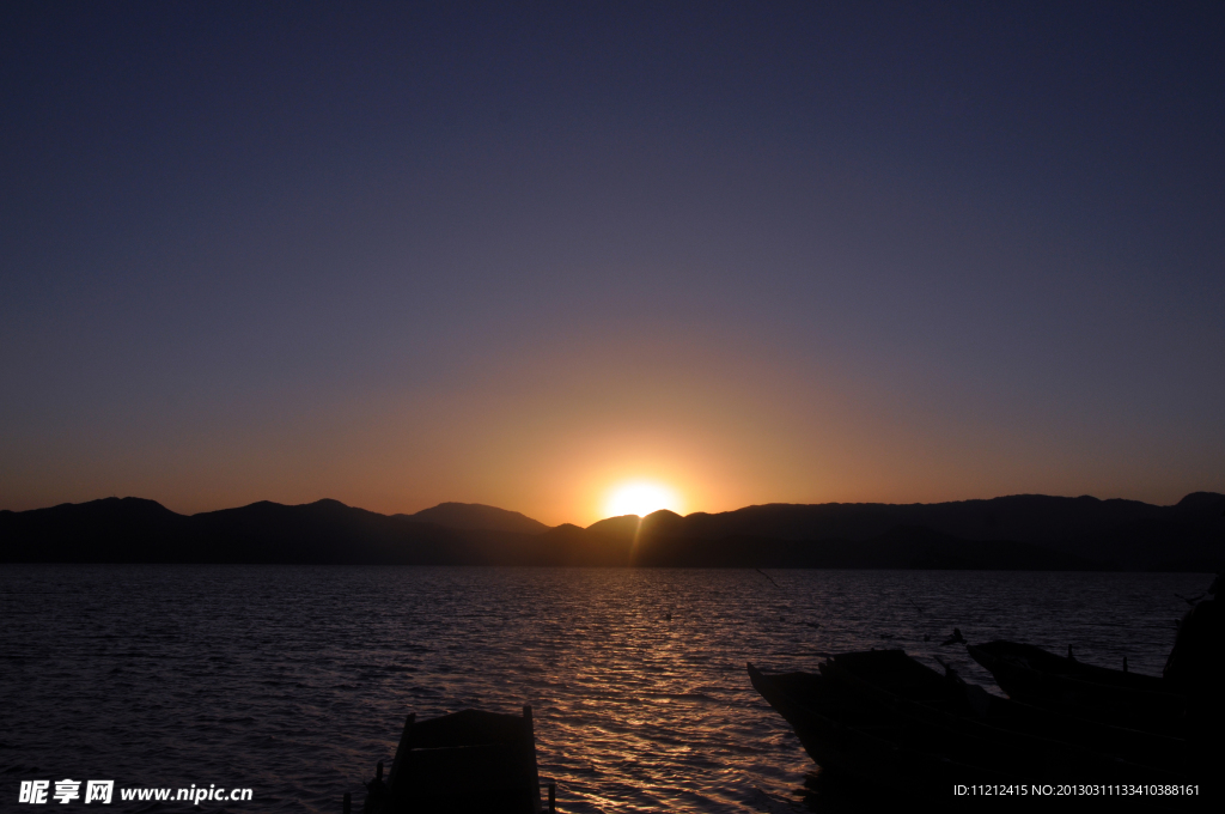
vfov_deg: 34.1
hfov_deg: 49.6
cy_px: 407
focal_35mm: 39
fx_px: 1325
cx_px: 612
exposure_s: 1/1000
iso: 200
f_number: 16
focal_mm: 26
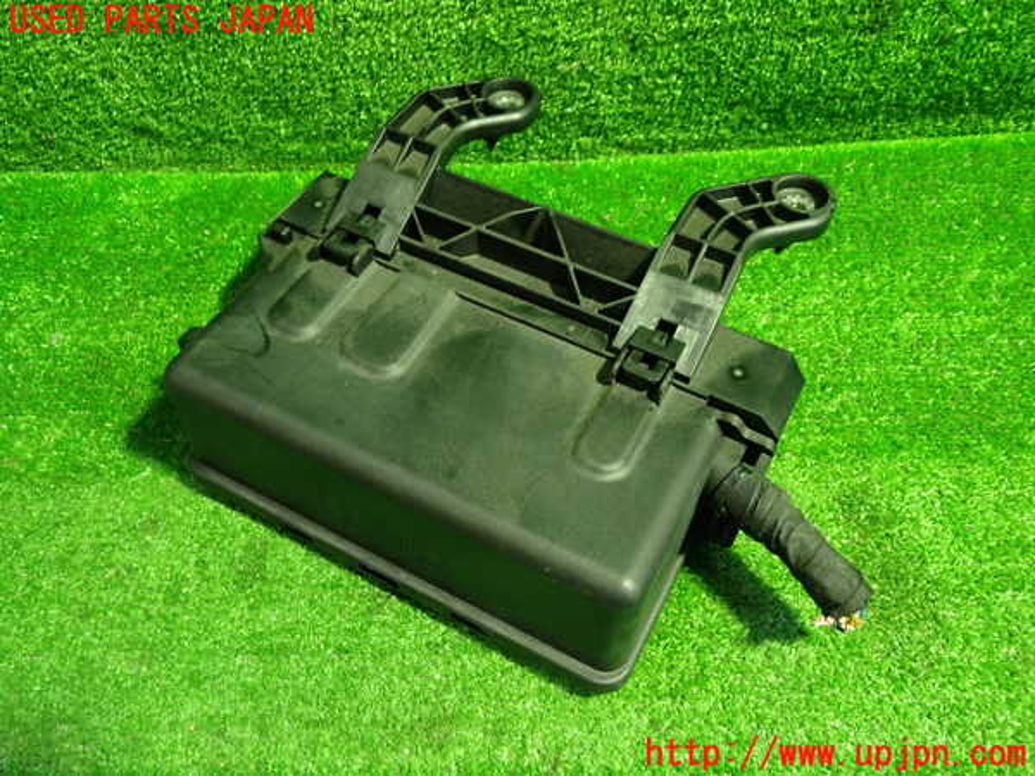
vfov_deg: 46.8
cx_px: 518
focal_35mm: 30
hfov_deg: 60.0
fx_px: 897
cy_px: 388
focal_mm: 5.4
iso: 500
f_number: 2.3
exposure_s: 1/30
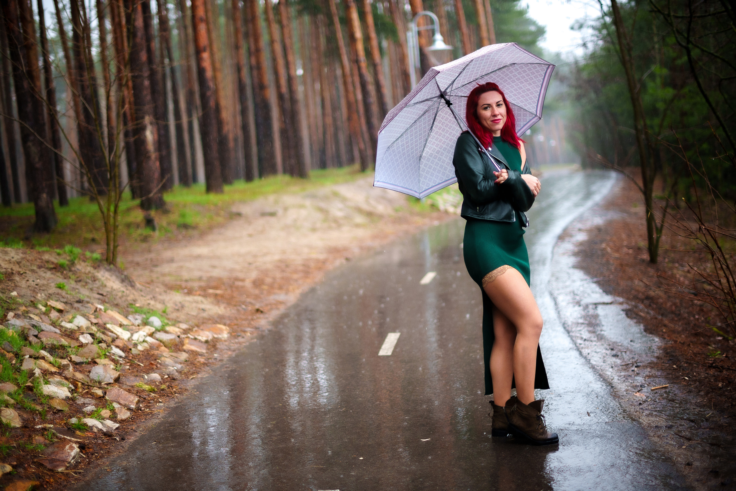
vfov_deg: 26.8
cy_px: 246
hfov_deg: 39.4
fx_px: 1028
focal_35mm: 50
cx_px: 368
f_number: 1.4
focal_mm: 50.3
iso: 800
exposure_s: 1/400
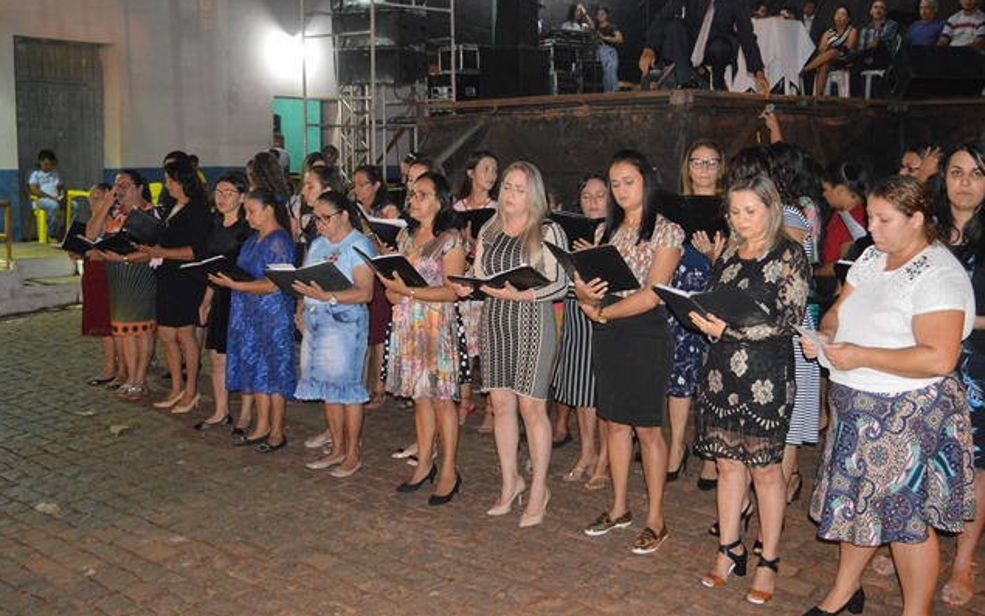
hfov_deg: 50.9
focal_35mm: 39
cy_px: 287
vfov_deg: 33.2
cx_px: 490
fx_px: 1034
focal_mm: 25
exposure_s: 1/60
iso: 3200
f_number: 4
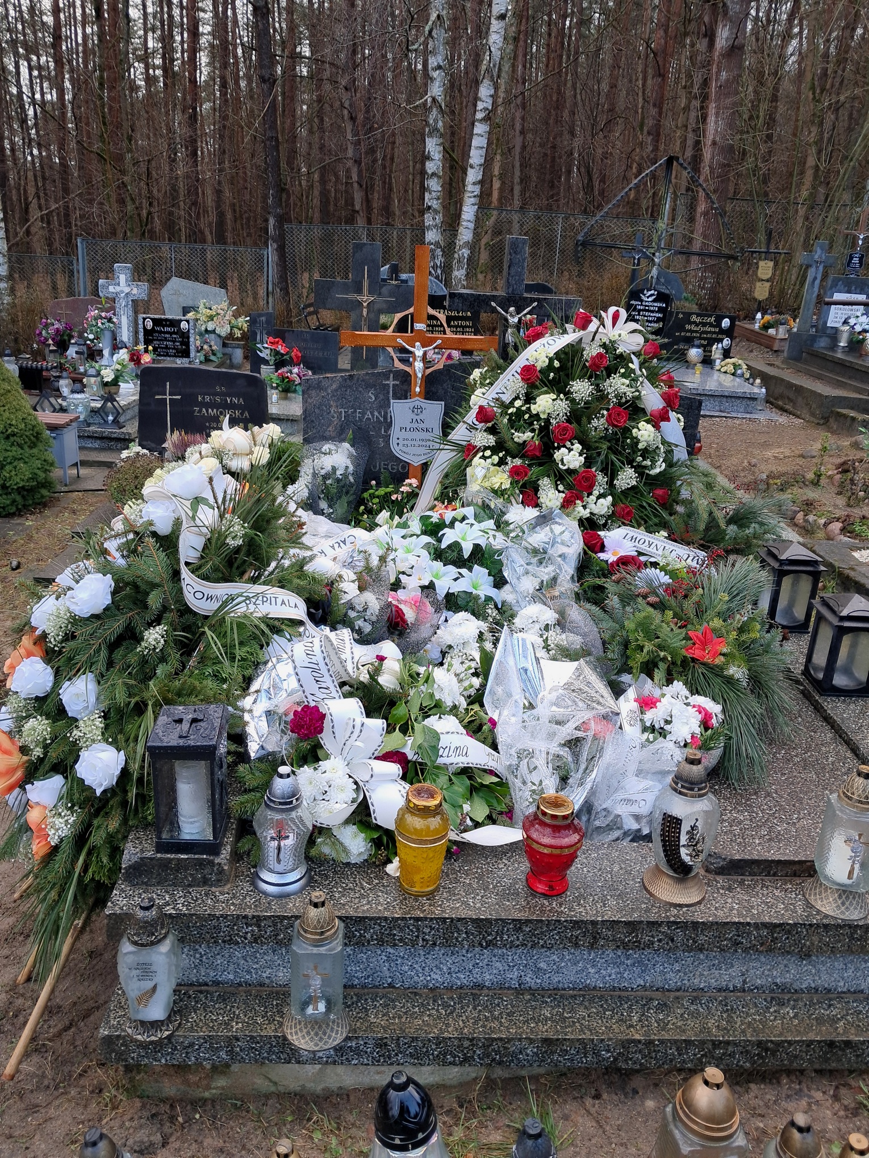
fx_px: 904
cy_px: 579
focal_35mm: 27
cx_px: 434
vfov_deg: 65.3
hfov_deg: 51.4
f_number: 1.8
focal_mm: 4
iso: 50
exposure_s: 1/50
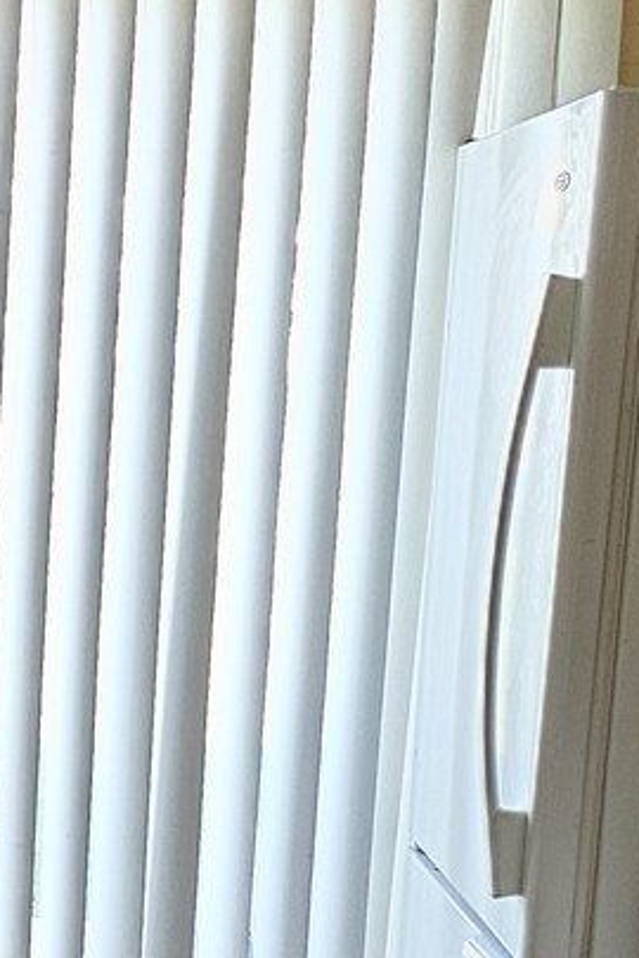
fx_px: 2263
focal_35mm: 85
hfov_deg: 14.9
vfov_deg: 23.7
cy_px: 703
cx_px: -334
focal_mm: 6.3
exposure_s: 1/120
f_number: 1.7
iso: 800
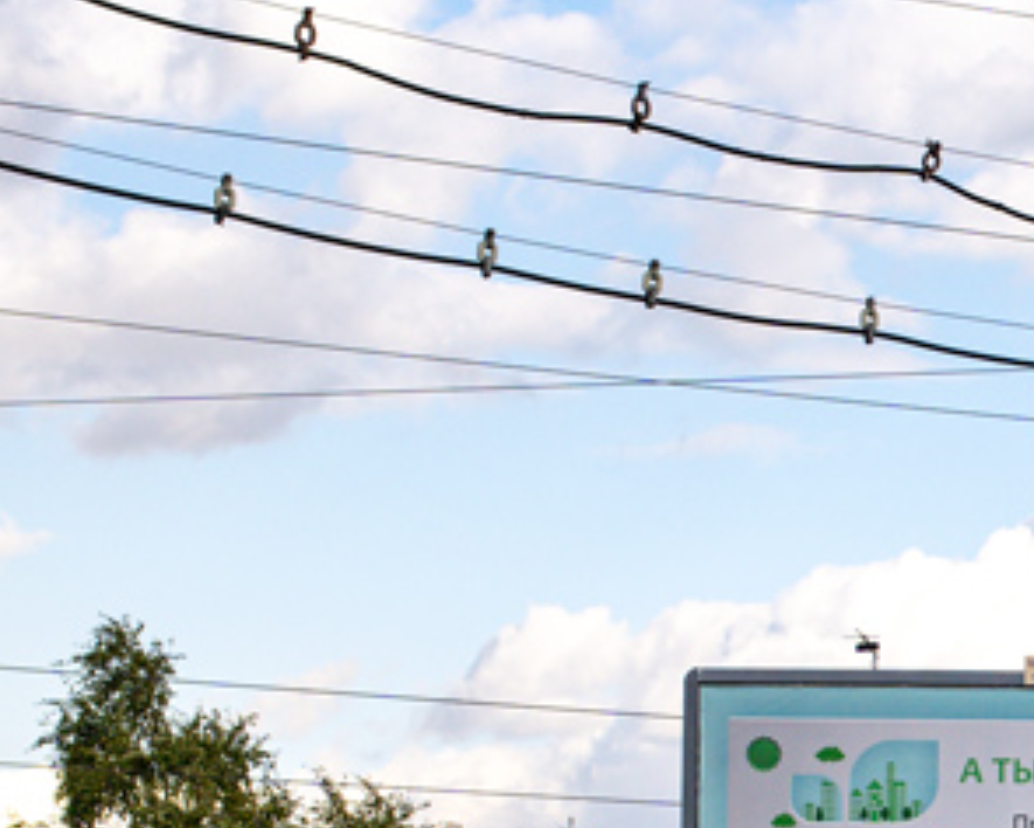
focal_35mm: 189
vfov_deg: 8.1
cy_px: 814
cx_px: 1777
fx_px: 5781
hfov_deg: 9.8
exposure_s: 1/400
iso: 160
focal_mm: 33
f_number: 6.3
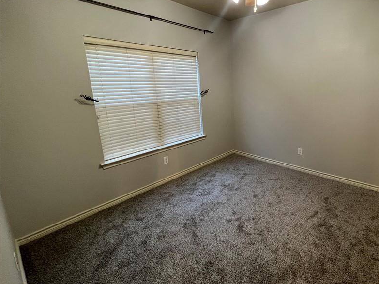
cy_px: 127
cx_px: 246
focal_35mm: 17
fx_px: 186
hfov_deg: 88.5
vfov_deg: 74.5
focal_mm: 1.57
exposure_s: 1/60
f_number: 1.8
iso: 250
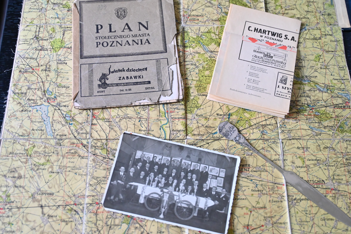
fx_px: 361
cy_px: 117
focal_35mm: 37
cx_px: 176
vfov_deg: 35.9
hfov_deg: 51.9
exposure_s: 1/400
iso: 3600
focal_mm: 37
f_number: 4
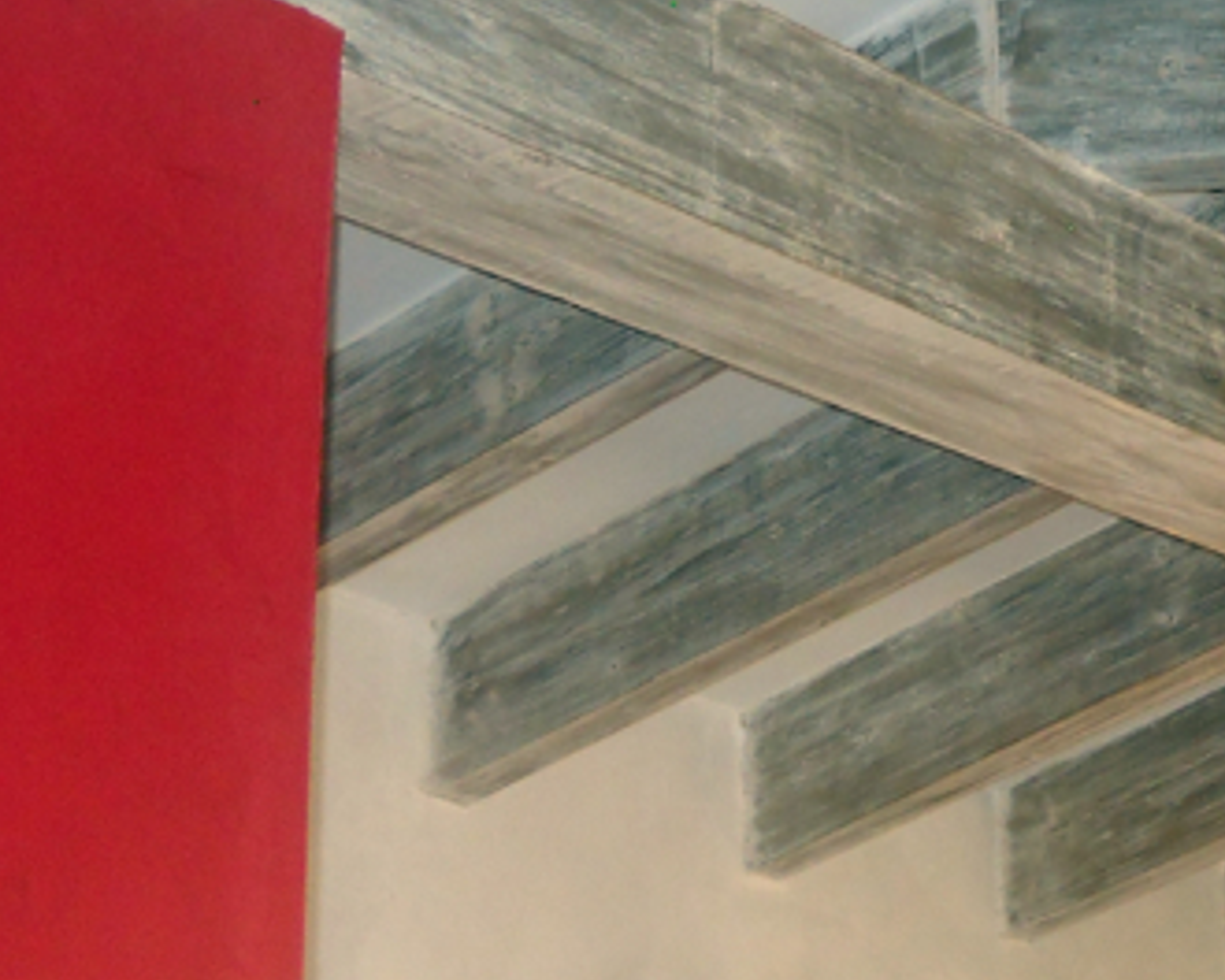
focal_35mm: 109
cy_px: 670
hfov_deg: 17.4
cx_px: 1025
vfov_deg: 14.1
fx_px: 3952
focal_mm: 6.72
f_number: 3.1
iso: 200
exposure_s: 1/30
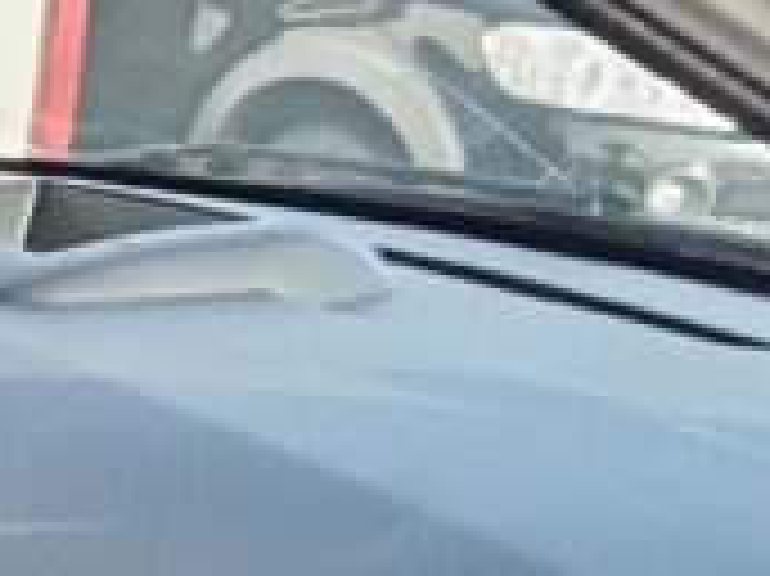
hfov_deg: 13.6
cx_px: -905
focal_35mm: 117
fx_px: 2601
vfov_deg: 12.0
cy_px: 882
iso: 179
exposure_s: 1/100
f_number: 1.8
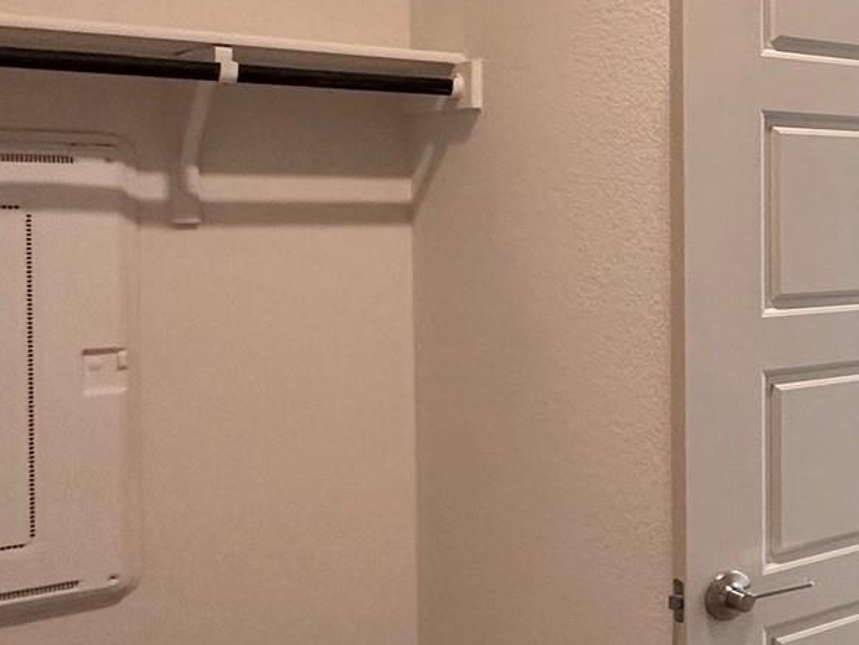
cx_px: 1094
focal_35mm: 49
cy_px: 247
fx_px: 1216
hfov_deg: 31.0
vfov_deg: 29.6
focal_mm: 2.22
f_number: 2.2
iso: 200
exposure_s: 1/120
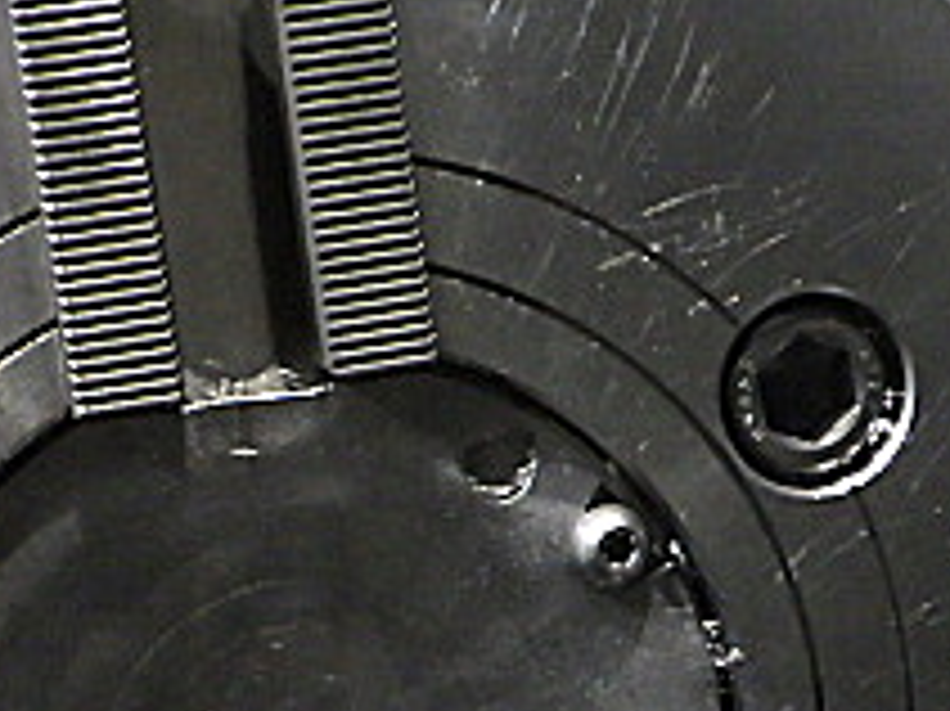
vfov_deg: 16.9
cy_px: 747
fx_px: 2331
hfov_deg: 22.9
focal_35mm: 85
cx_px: 297
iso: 1600
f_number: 3.5
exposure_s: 1/25
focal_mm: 5
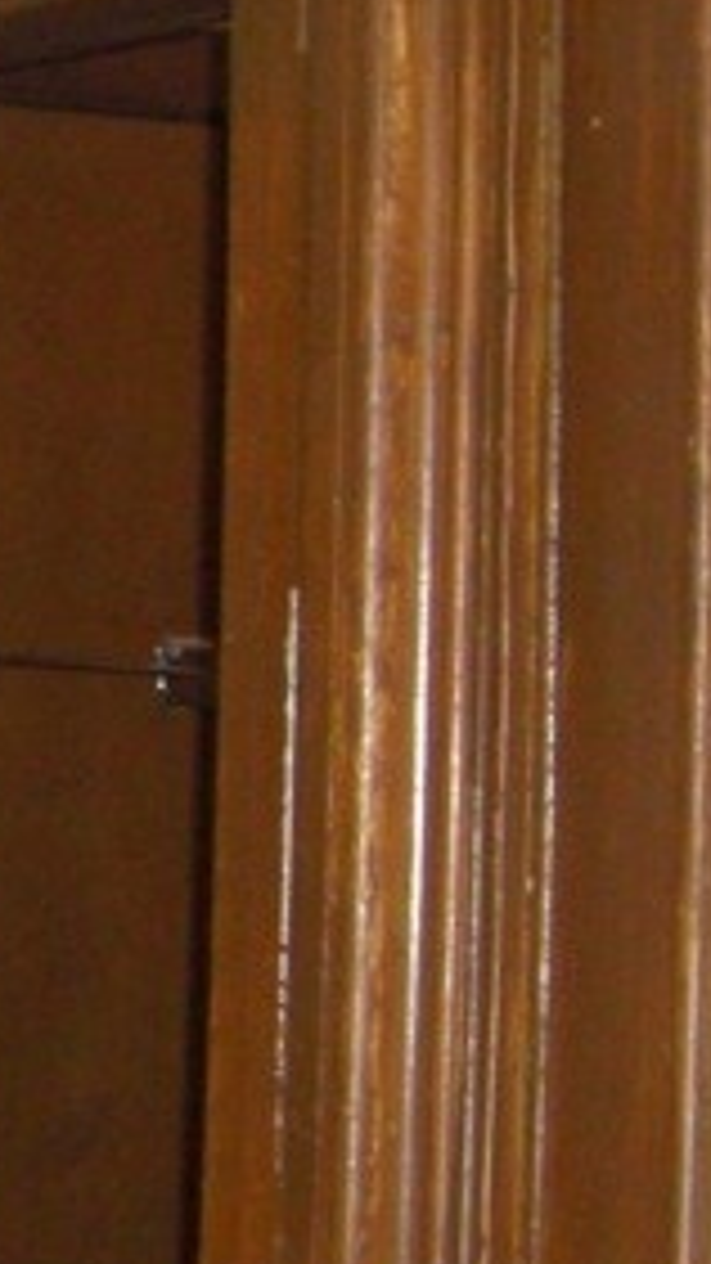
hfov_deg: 7.3
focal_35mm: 151
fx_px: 5062
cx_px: -1220
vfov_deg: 14.2
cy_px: 756
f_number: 2.7
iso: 200
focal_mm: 6.2
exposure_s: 1/60
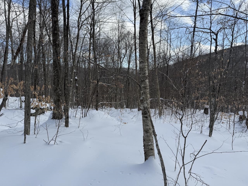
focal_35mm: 24
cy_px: 93
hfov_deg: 71.6
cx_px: 124
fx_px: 172
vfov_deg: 56.8
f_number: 1.78
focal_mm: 6.76
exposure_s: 1/2525
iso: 80
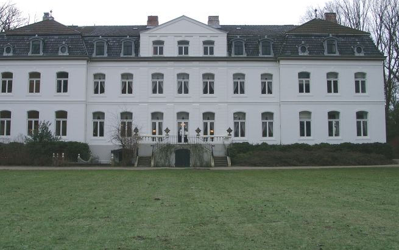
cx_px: 175
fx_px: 479
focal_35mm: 44
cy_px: 87
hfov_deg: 45.2
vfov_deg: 29.1
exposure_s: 1/78.5
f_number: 4
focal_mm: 7.13
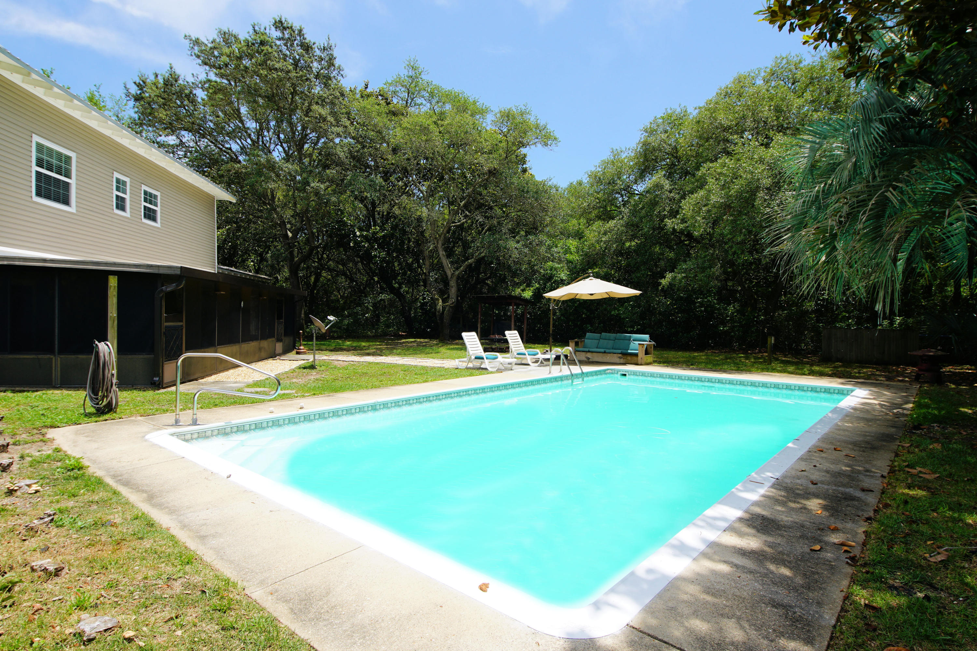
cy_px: 326
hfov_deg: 90.0
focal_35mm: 18
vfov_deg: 67.4
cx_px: 488
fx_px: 489
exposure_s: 1/125
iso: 100
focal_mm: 12
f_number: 10
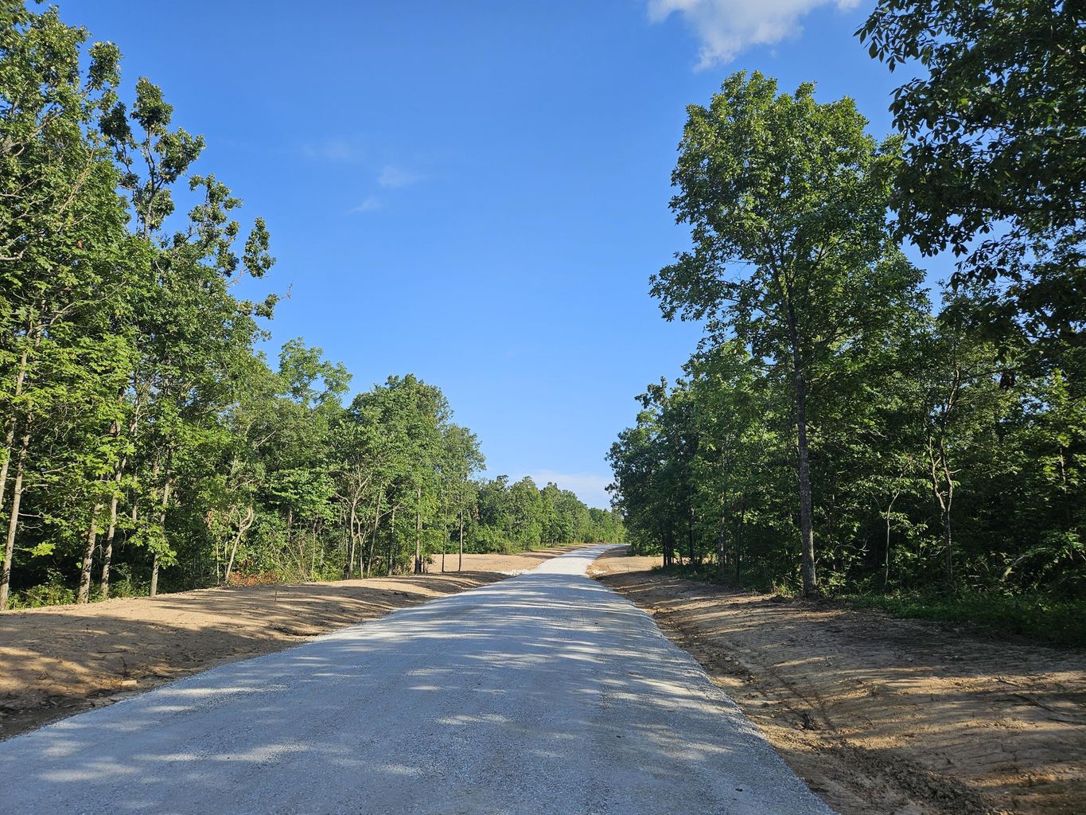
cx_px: 543
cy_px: 408
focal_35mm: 23
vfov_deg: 58.9
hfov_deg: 73.9
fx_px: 722
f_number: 1.8
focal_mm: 5.4
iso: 25
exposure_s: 1/1199
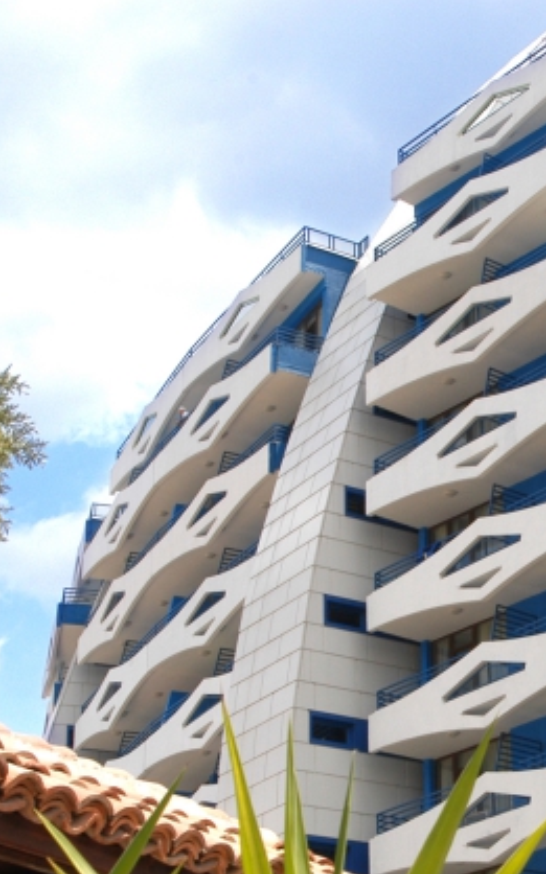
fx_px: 1882
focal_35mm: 79
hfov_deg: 15.8
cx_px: 682
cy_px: 619
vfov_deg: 25.9
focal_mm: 24
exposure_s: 1/320
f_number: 9
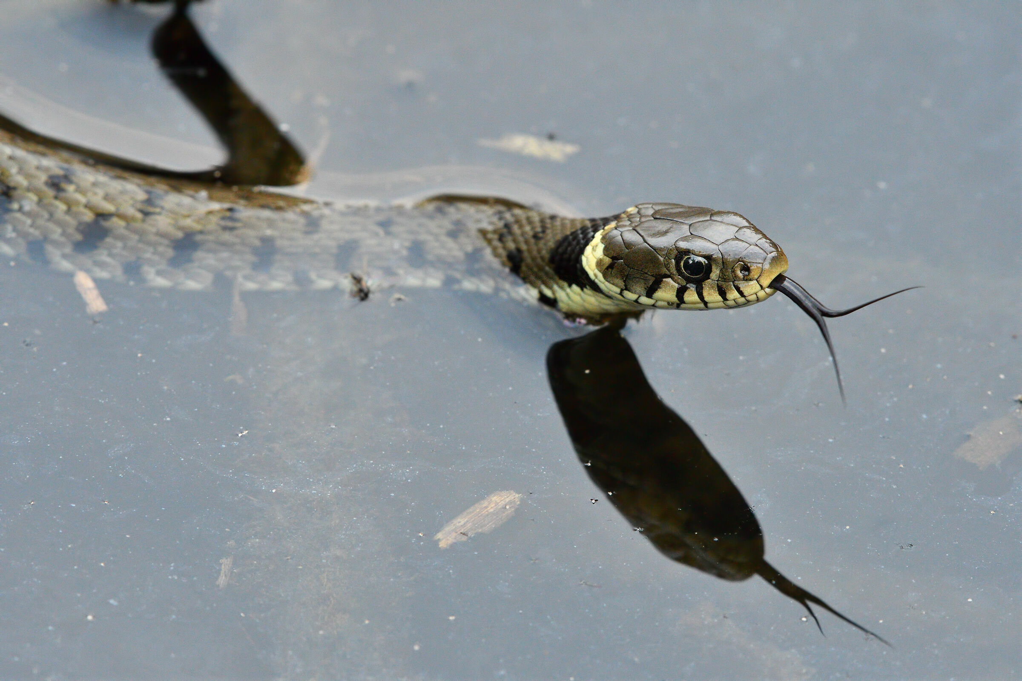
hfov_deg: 2.7
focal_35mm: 750
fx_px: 21290
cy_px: 340
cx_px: 511
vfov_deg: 1.8
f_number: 9
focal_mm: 500
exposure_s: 1/320
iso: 2000
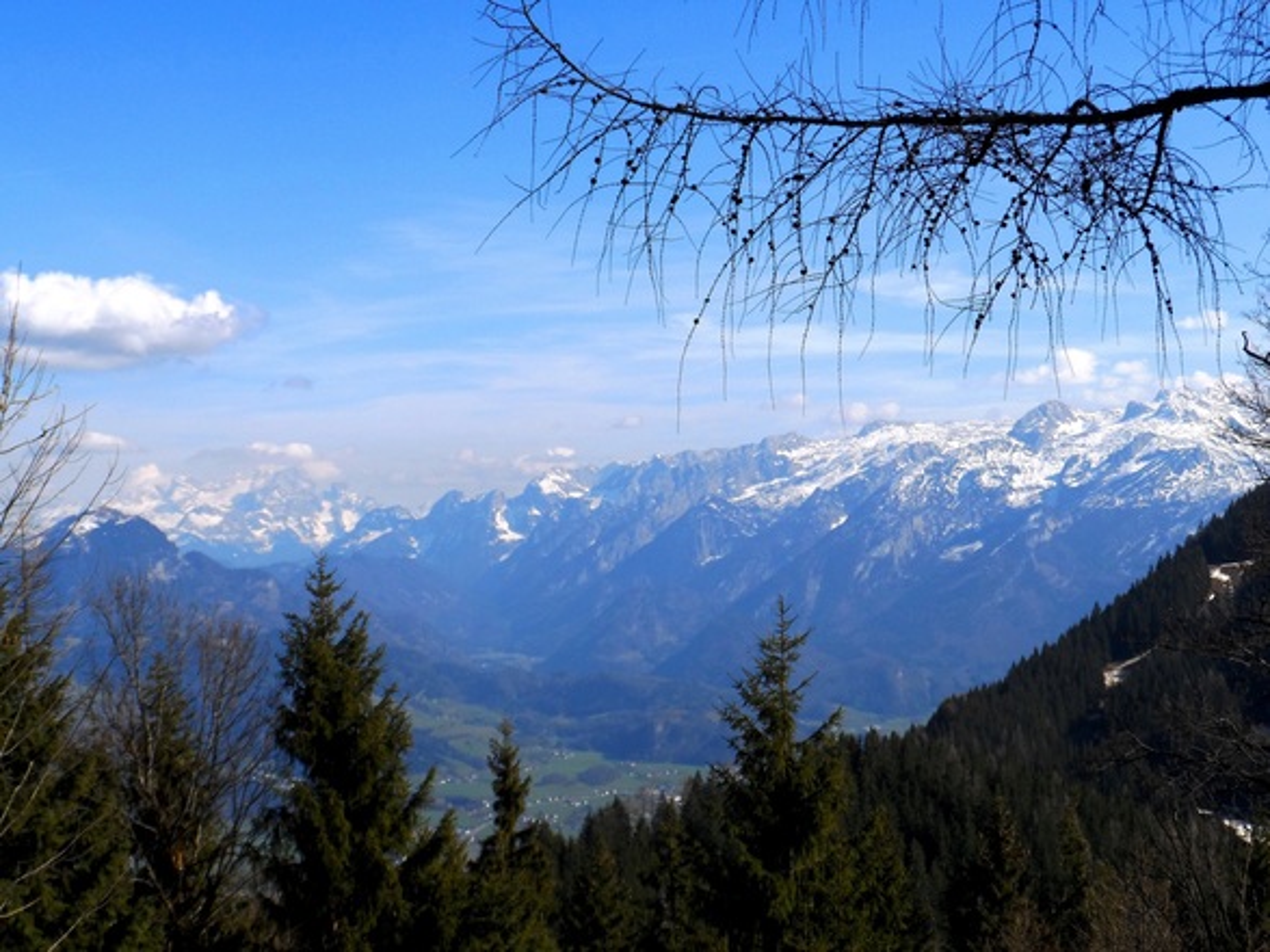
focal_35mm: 62
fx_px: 2274
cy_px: 476
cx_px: 635
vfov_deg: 23.6
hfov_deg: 31.2
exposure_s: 1/350
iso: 80
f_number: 5.9
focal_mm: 10.2
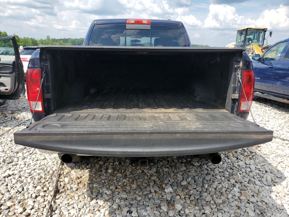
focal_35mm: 26
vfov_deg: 53.1
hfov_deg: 67.3
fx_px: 217
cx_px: 144
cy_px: 108
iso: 50
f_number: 1.5
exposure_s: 1/2500
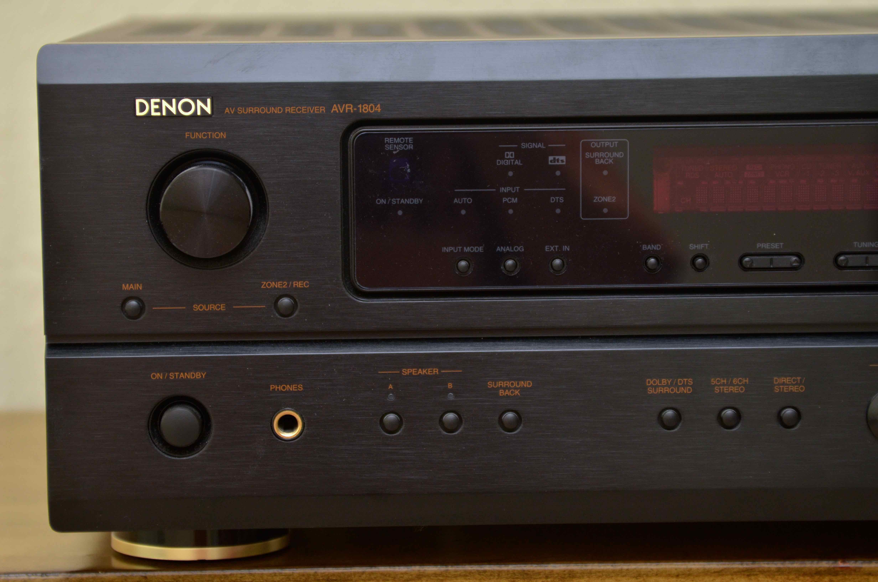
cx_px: 439
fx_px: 3103
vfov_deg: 10.7
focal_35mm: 128
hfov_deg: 16.1
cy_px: 291
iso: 500
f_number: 5
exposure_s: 1/60
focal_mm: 85
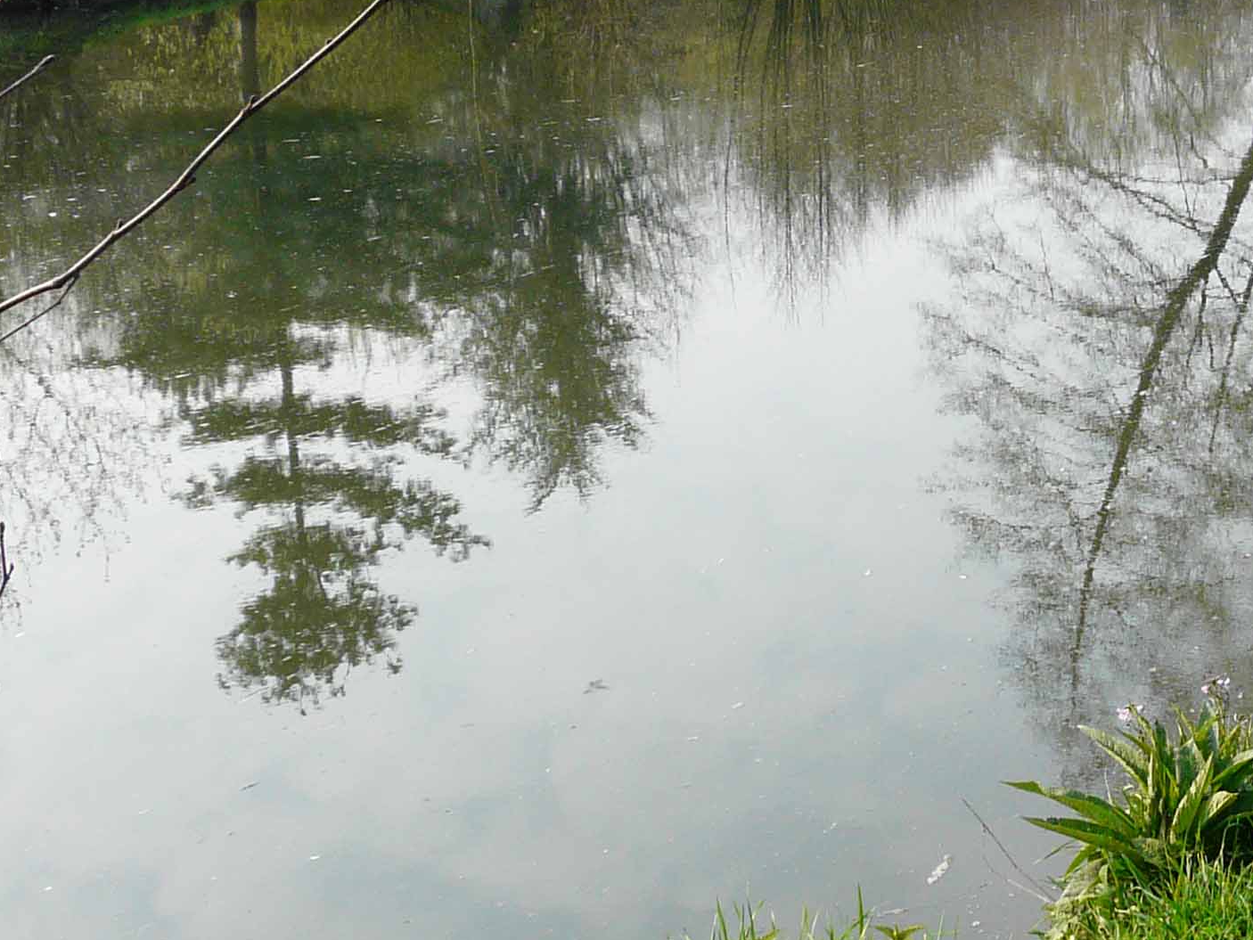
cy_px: 266
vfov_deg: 22.4
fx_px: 2353
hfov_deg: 28.3
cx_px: 1208
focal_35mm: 65
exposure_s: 1/200
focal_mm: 4.6
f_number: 4.5
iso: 100
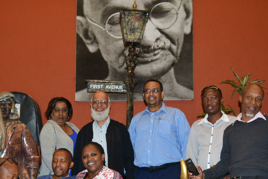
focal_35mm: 64
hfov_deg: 31.3
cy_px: 151
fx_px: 477
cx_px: 100
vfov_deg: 20.9
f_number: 4.5
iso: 500
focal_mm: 24
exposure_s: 1/80
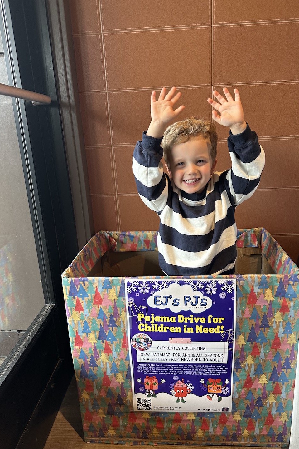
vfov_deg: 71.5
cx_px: 165
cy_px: 224
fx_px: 311
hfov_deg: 51.2
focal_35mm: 25
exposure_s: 1/96
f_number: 1.78
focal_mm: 6.86
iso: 250
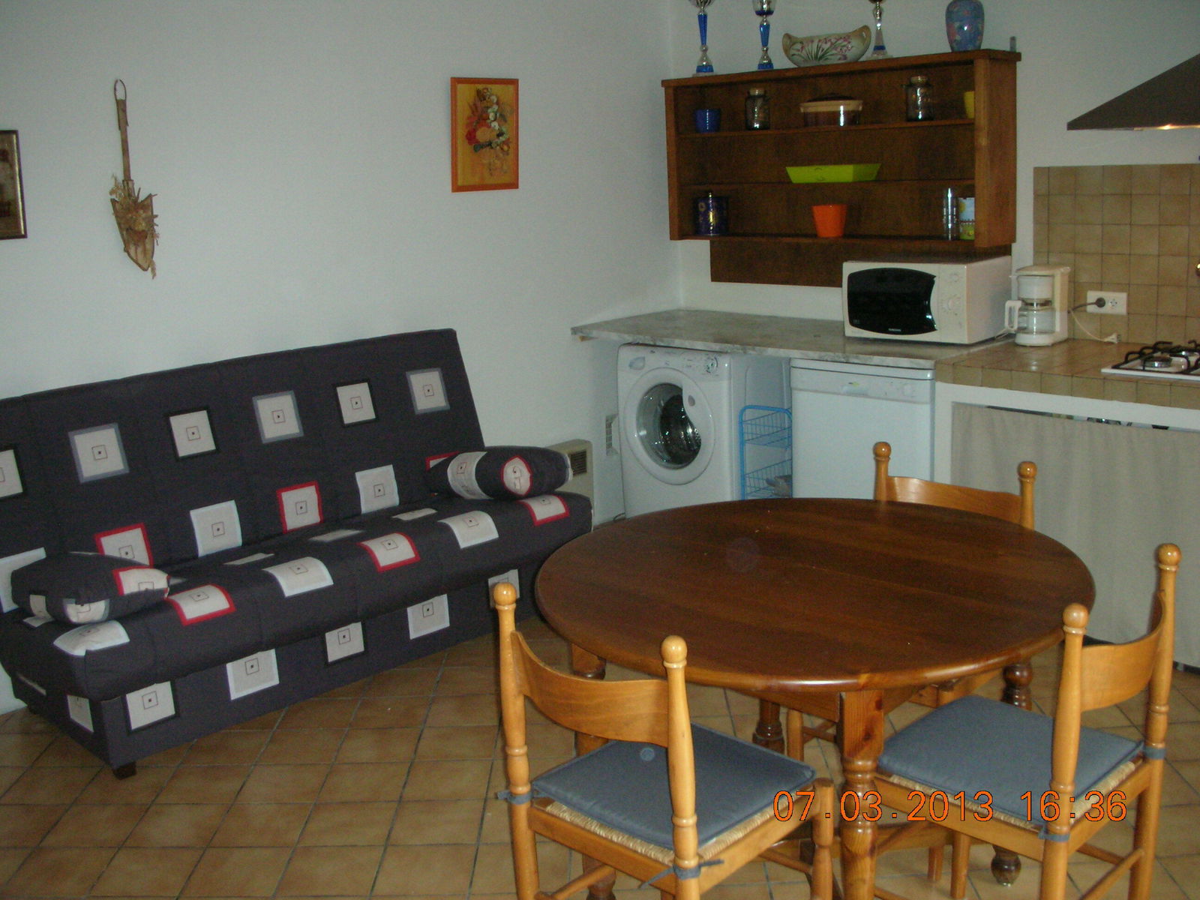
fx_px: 1213
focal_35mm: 35
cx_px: 600
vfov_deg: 40.7
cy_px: 450
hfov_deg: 52.6
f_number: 3
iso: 200
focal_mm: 5.8
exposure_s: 1/60.1
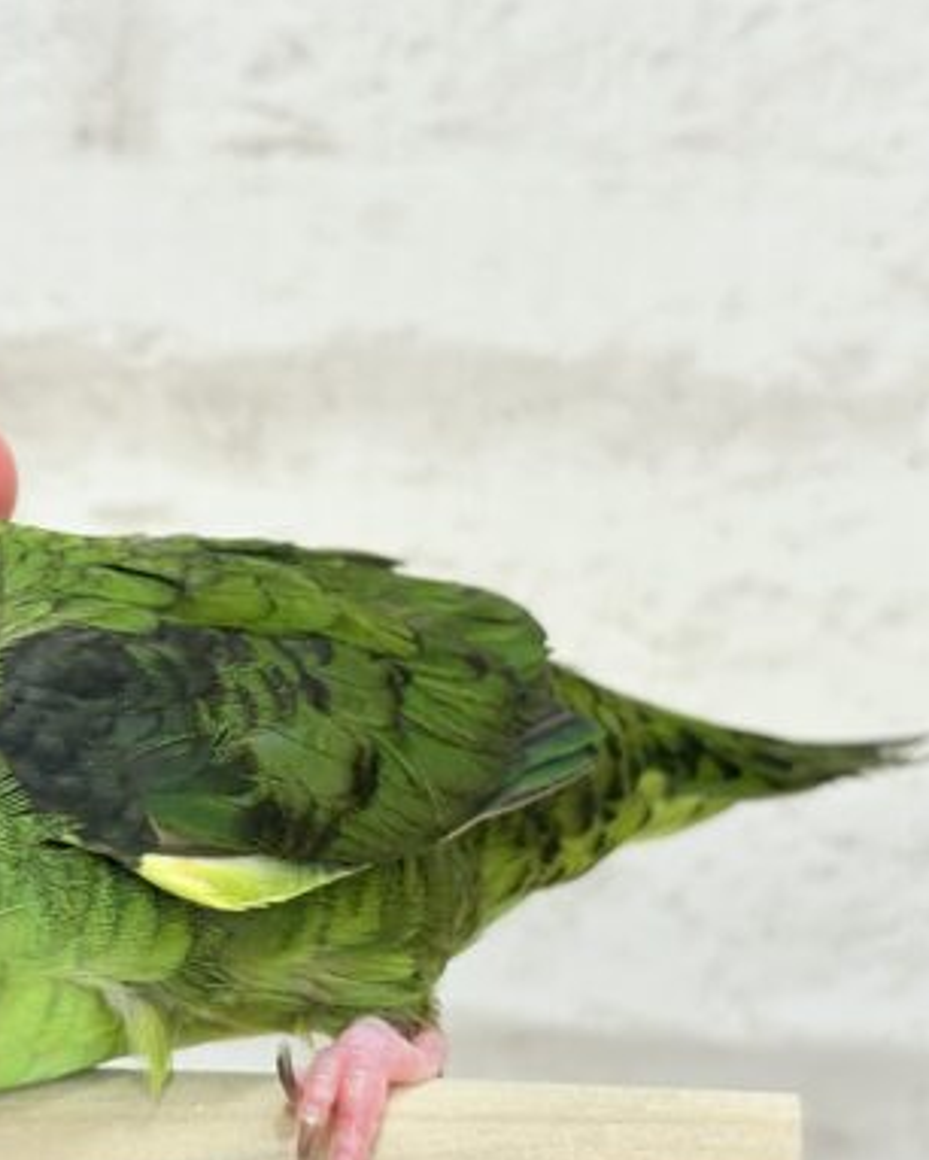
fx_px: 2919
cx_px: 64
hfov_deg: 17.8
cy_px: 665
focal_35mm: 85
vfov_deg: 22.5
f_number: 1.6
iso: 64
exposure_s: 1/50
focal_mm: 5.96
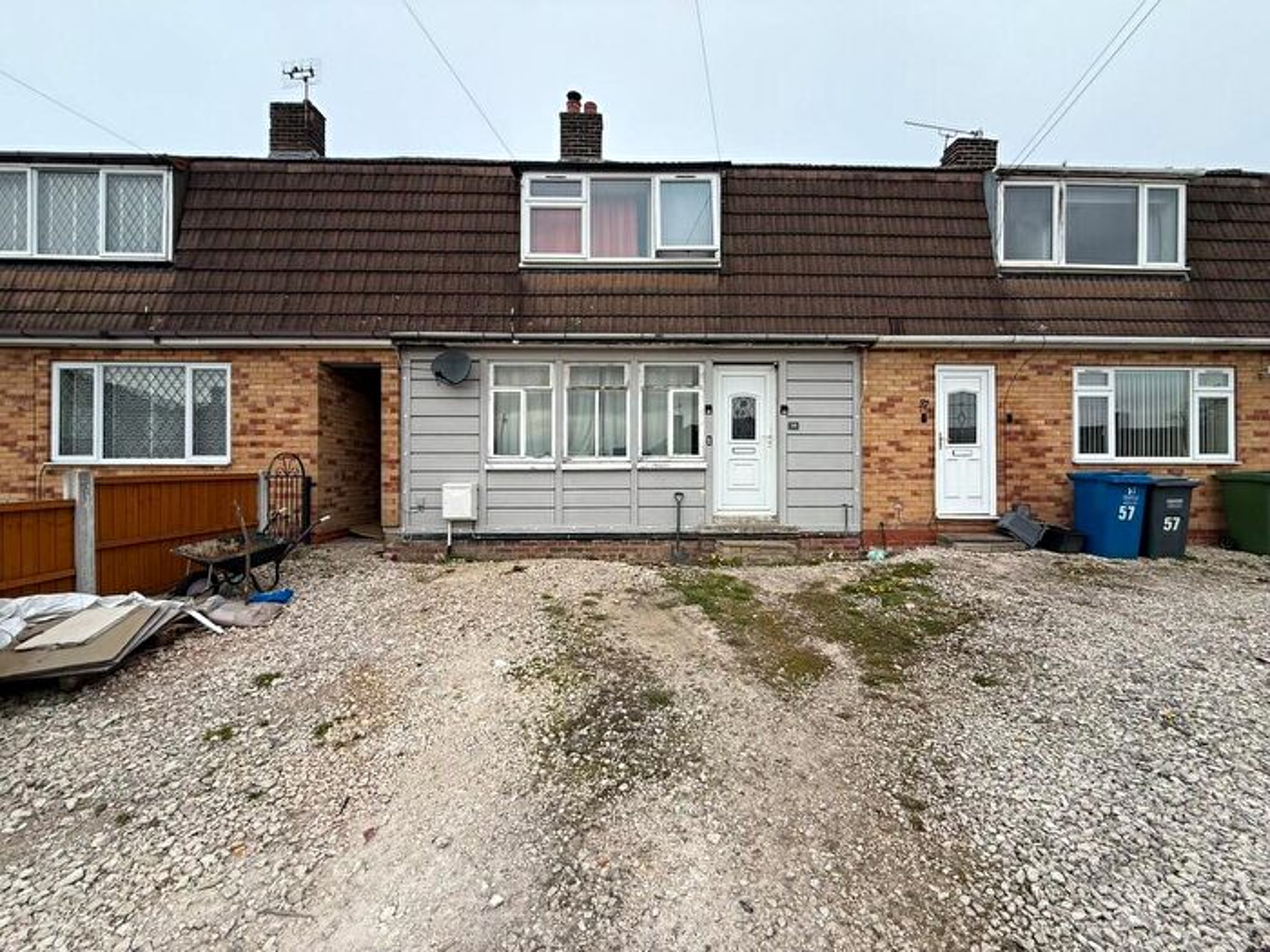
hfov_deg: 102.1
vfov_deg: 85.7
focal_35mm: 14
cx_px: 635
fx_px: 514
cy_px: 476
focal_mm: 2.22
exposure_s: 1/901
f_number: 2.2
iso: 50
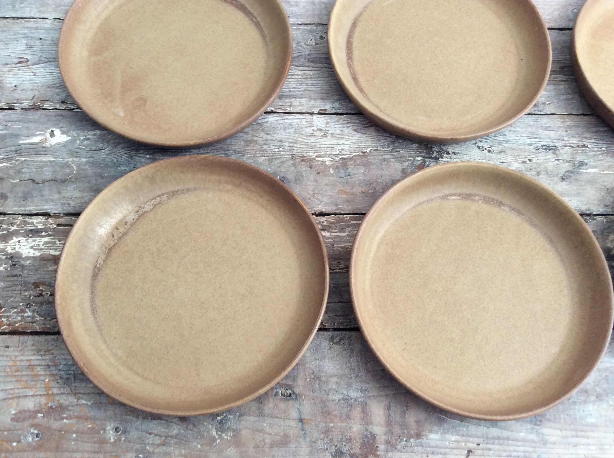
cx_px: 307
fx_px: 567
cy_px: 229
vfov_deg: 44.1
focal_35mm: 32
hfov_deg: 56.9
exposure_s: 1/25
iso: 100
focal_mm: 3.3
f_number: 2.4
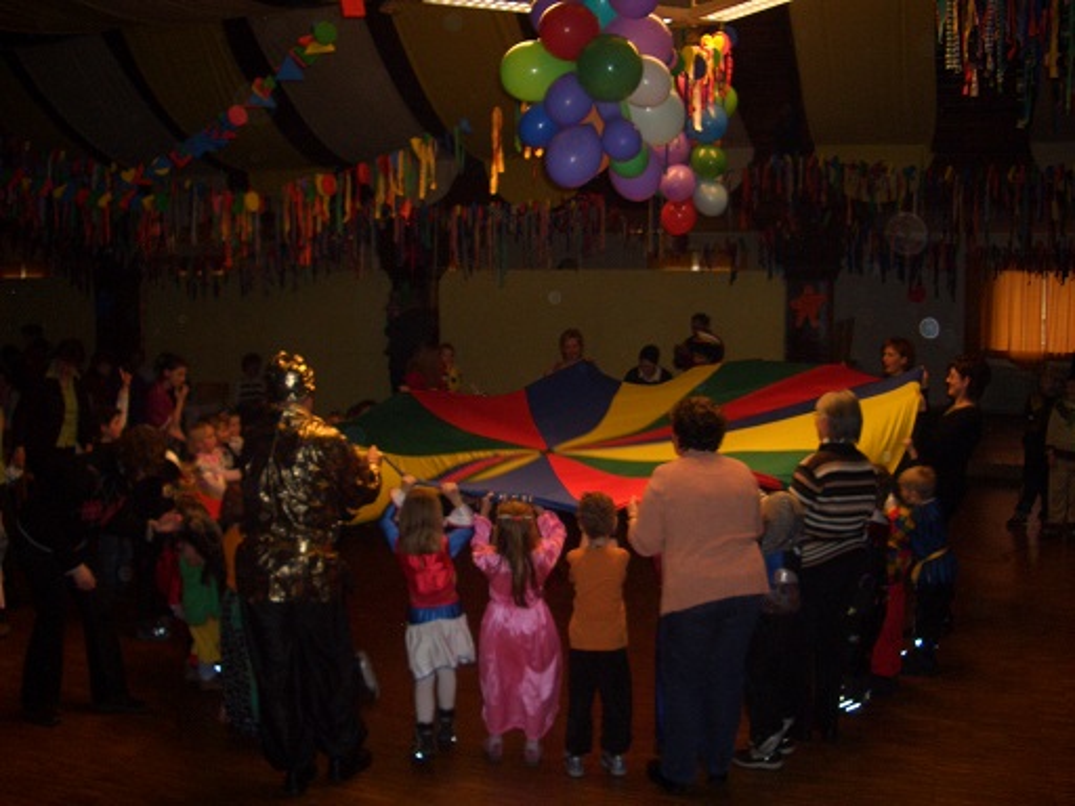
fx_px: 1087
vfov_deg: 40.7
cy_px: 403
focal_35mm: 35
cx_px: 538
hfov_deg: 52.6
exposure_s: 1/60
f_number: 2.6
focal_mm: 5.8
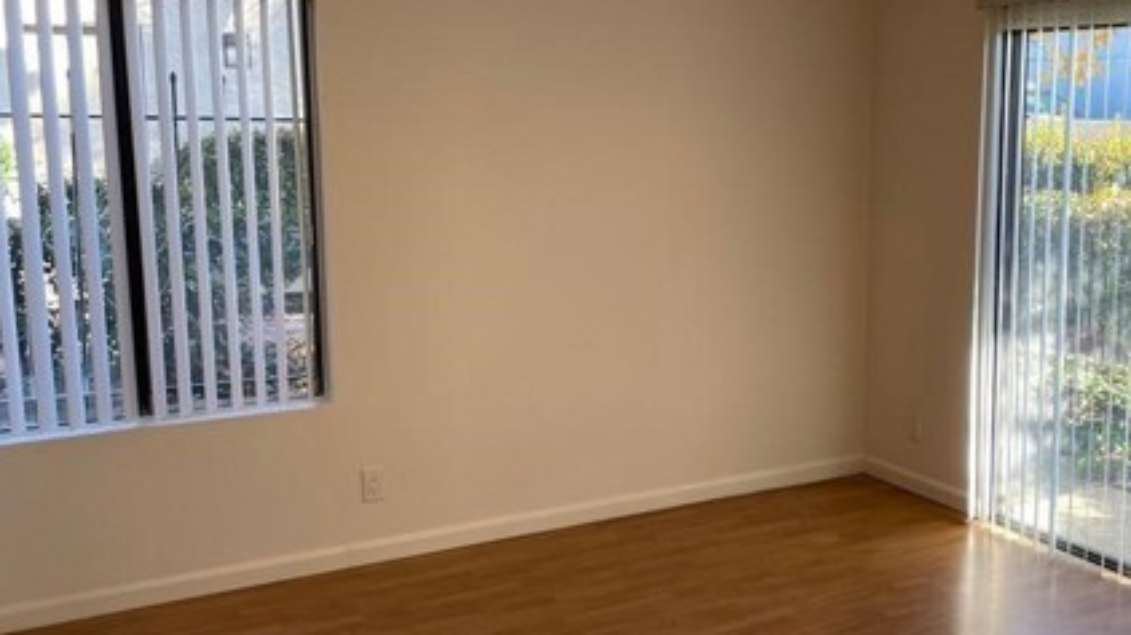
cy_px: 289
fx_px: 1289
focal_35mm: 43
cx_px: 769
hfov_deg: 46.5
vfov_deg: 27.7
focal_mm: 4.2
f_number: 1.6
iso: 40
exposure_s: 1/120
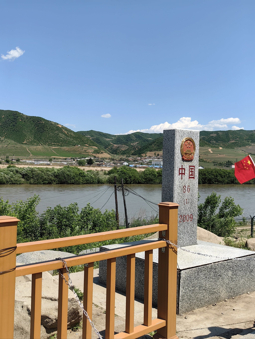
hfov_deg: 36.0
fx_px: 393
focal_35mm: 40
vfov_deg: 46.8
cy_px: 170
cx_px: 128
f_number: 2
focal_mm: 5.75
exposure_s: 1/3333
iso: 50
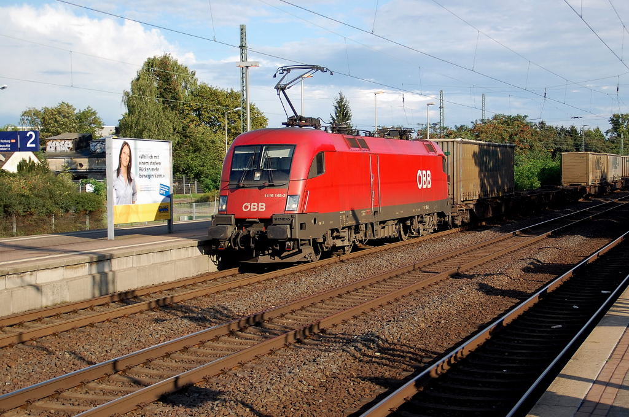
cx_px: 314
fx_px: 1099
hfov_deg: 31.9
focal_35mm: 63
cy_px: 208
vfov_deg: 21.5
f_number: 4.5
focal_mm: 42
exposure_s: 1/1000
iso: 280
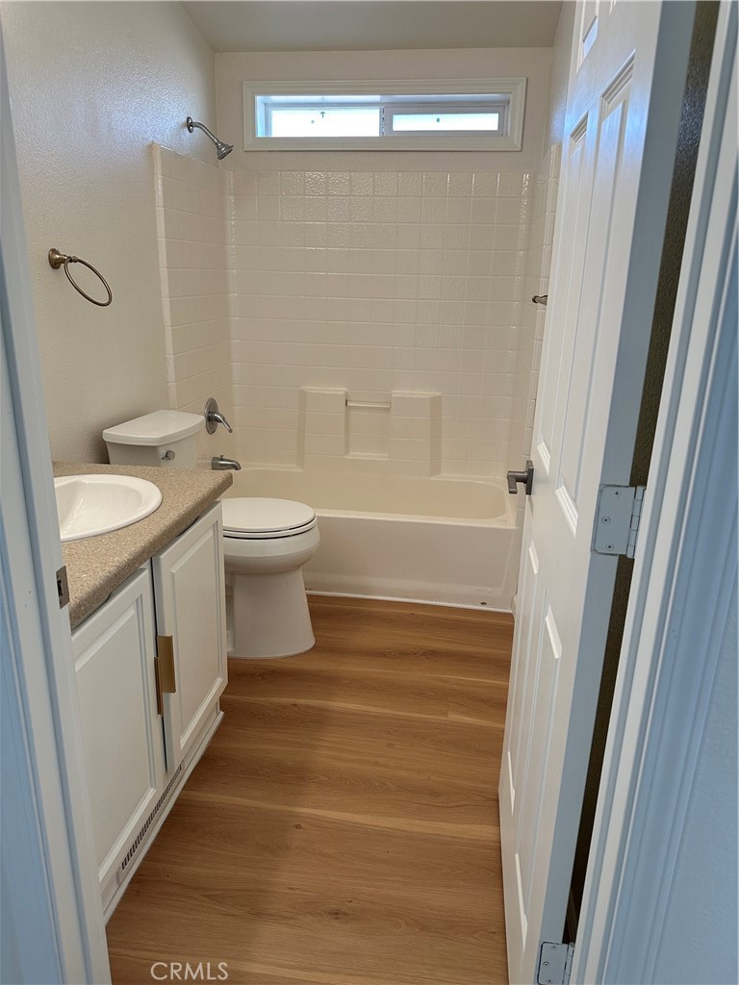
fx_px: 683
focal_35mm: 24
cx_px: 370
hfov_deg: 56.8
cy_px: 492
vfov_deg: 71.6
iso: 125
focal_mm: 6.86
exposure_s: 1/120
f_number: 1.78
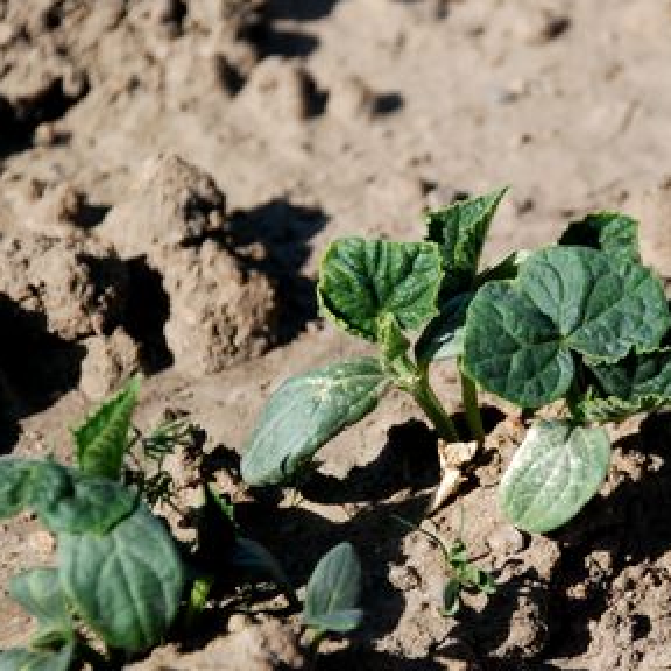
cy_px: 370
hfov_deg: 8.3
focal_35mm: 211
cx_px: 499
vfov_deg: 8.3
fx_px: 4622
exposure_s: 1/4000
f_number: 6.3
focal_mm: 95
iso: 1250
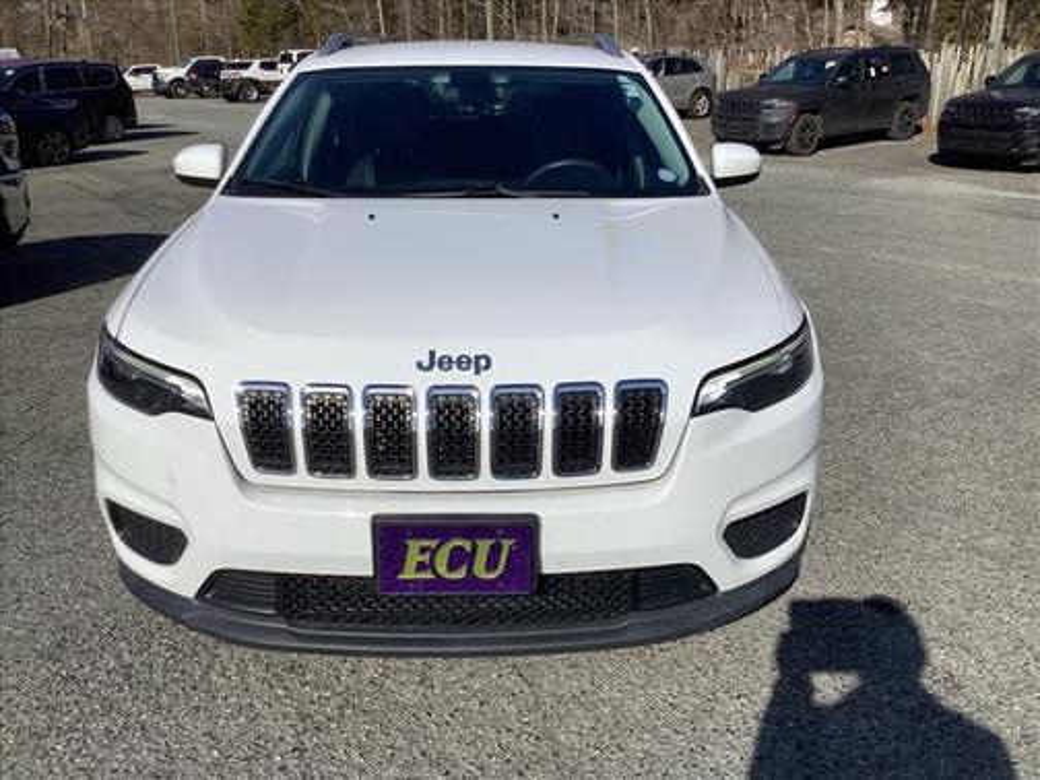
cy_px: 390
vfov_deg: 45.4
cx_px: 520
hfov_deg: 58.4
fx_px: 931
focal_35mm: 31
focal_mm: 3.3
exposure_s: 1/3268
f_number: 2.4
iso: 25
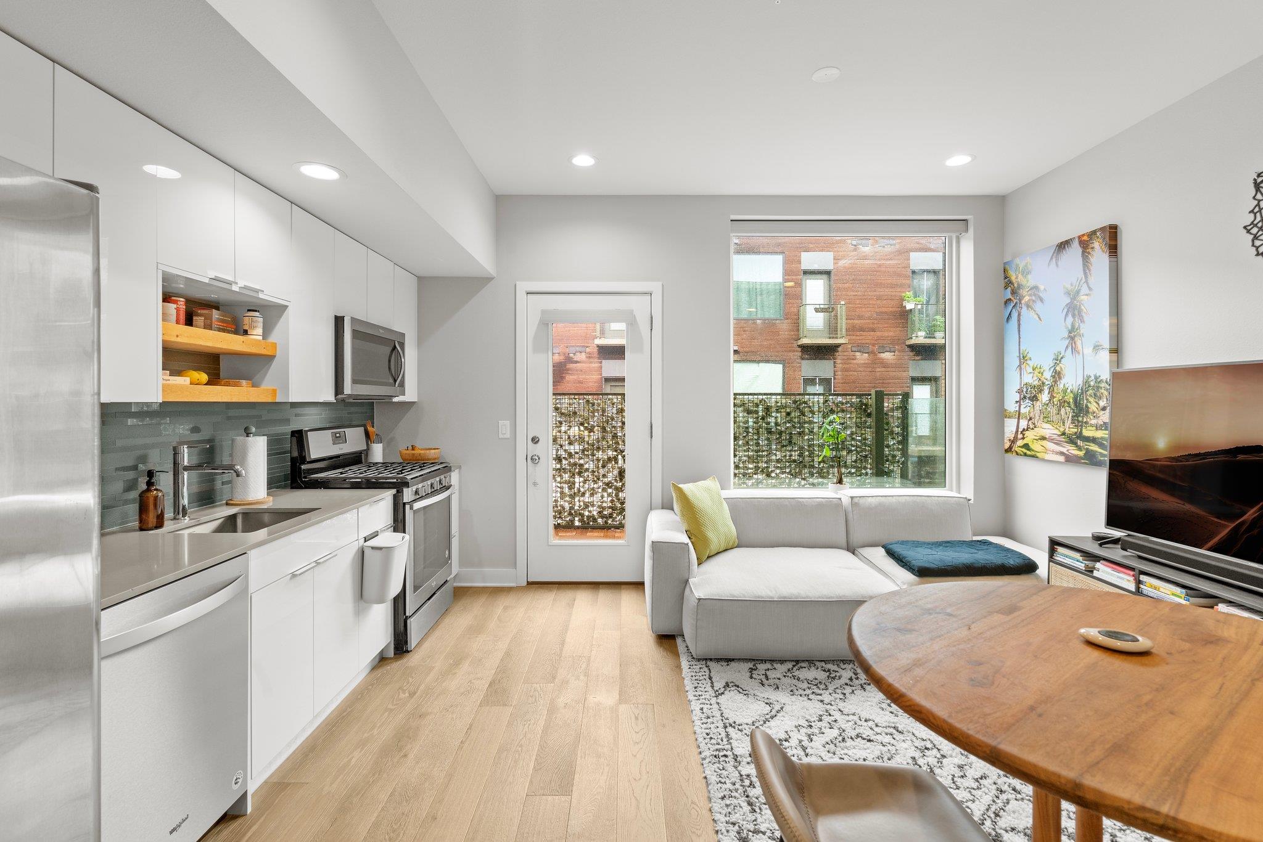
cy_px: 421
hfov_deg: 96.7
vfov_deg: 73.8
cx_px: 632
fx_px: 561
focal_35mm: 16
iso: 800
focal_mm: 16
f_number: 9
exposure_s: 1/8
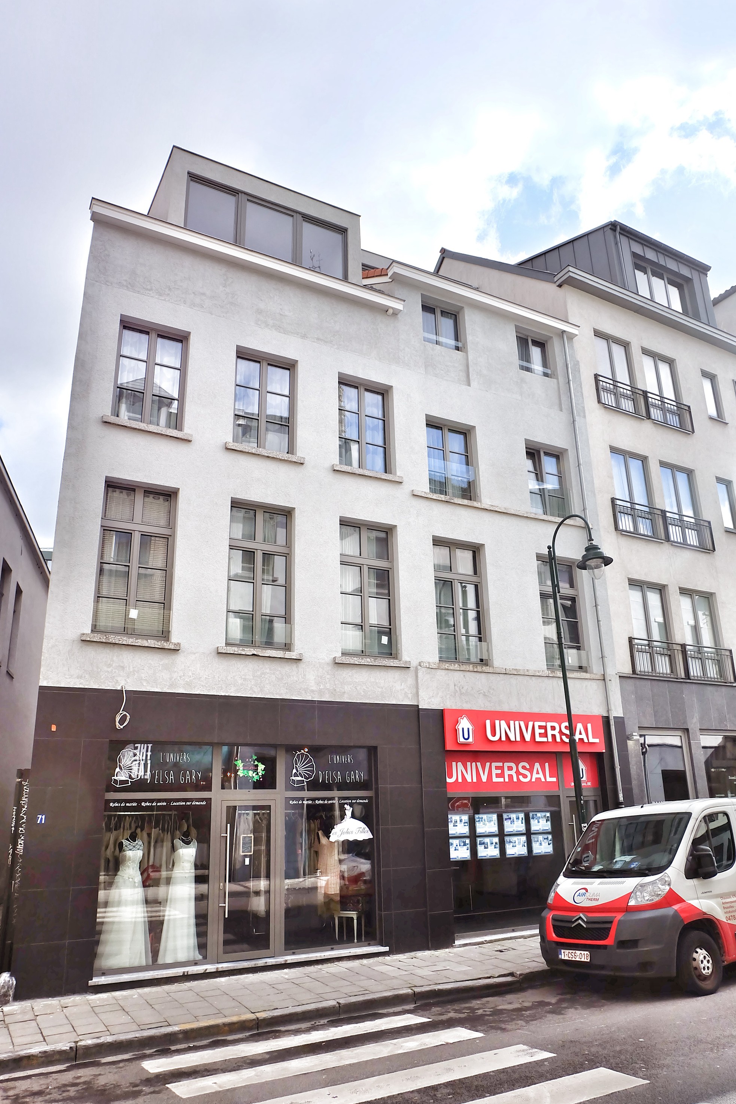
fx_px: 767
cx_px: 371
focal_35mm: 25
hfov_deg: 51.3
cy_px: 556
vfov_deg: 71.5
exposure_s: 1/350
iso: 400
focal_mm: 16
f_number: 9
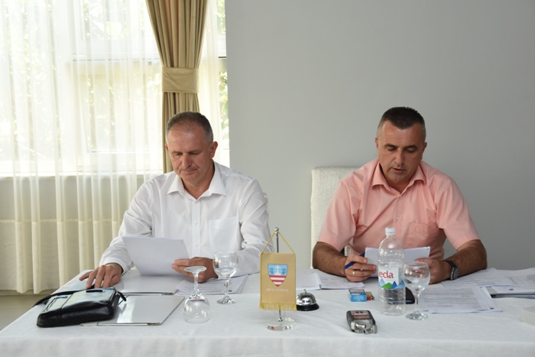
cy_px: 178
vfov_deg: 20.2
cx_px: 268
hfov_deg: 29.9
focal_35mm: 68
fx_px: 1003
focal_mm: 45
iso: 800
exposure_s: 1/80
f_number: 5
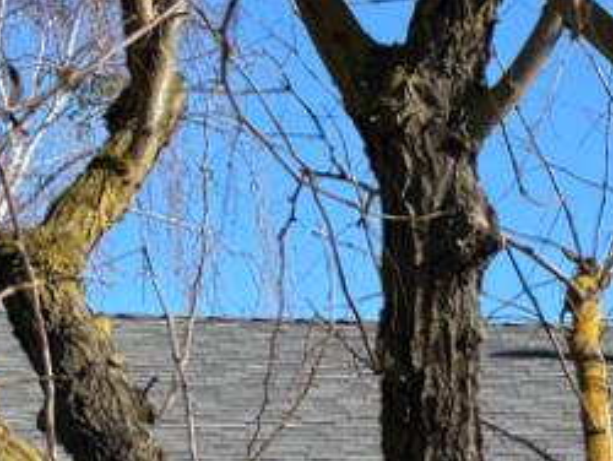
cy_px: 730
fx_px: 2765
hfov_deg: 11.0
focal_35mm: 156
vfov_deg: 9.2
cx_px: 1376
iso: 50
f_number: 1.6
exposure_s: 1/1876
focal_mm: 5.96
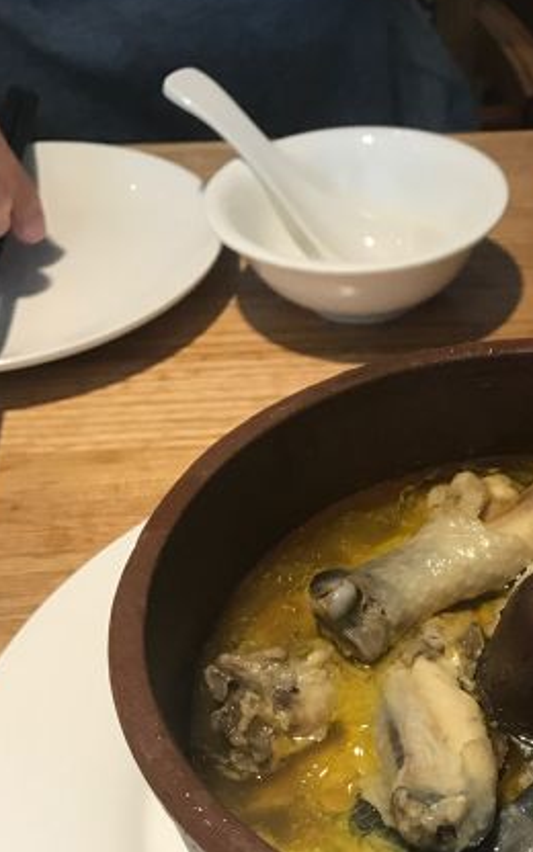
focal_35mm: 50
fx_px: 1162
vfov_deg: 38.7
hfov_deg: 25.0
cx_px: 483
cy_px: 686
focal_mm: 3.99
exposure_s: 1/25
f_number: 1.8
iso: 32
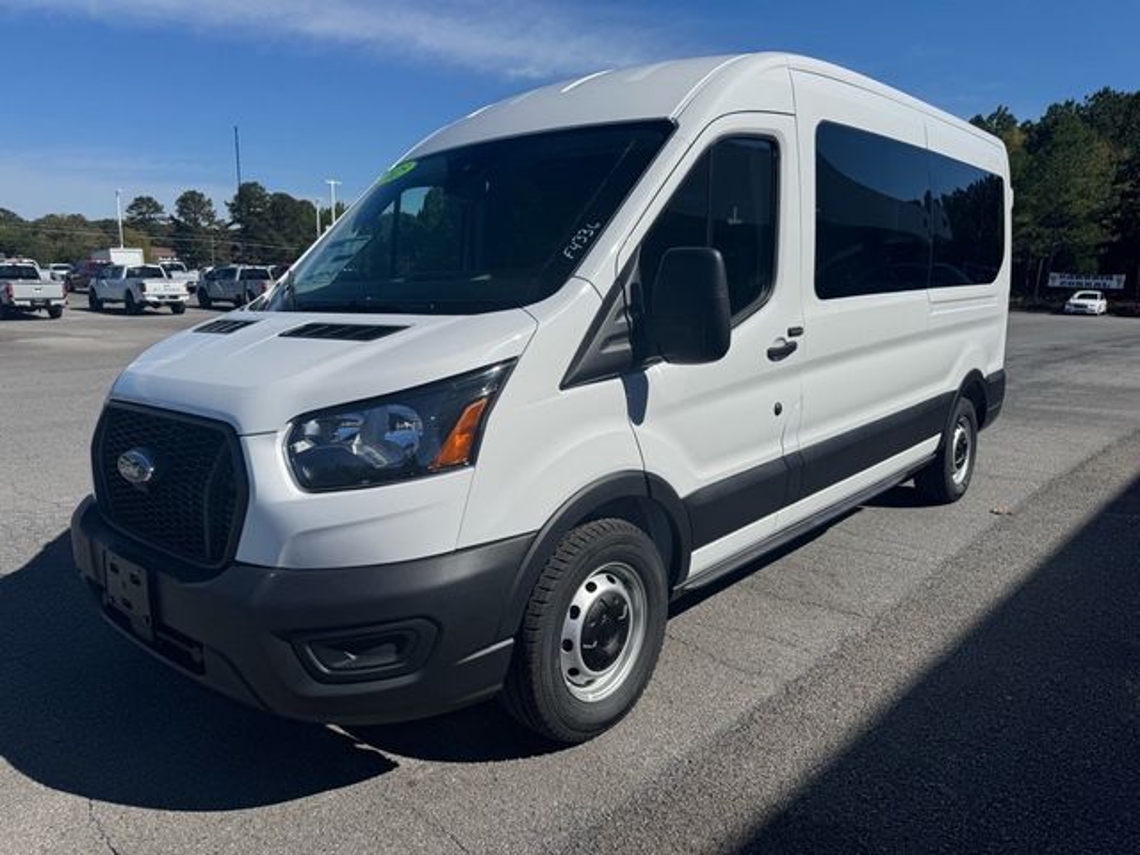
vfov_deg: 56.8
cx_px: 570
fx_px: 790
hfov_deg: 71.6
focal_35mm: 24
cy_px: 428
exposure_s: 1/10417
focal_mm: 6.76
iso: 80
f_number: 1.78
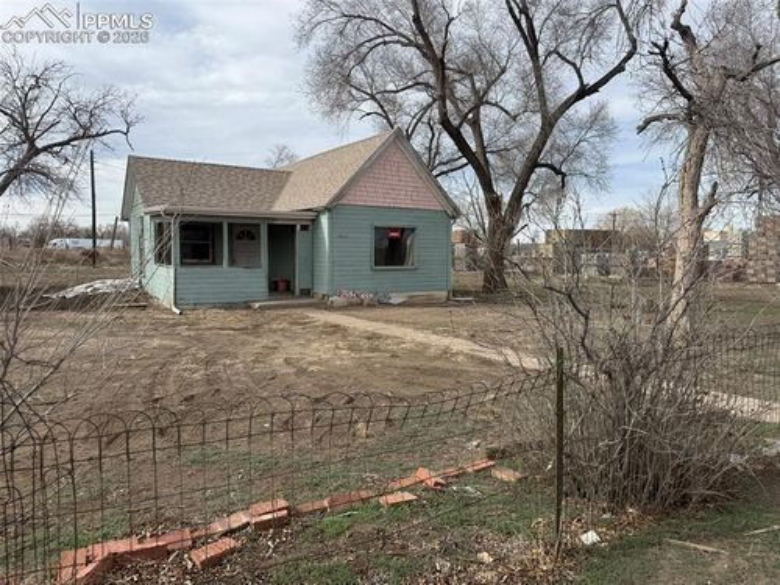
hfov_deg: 71.6
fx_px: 541
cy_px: 292
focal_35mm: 24
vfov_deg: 56.8
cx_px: 390
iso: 80
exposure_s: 1/4405
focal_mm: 6.76
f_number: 1.78
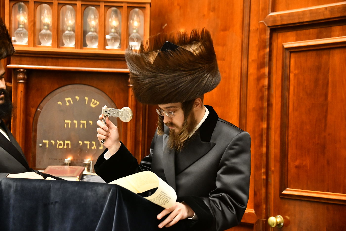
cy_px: 116
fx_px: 817
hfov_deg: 23.9
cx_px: 173
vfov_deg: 16.1
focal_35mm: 85
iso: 4000
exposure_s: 1/160
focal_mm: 85
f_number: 5
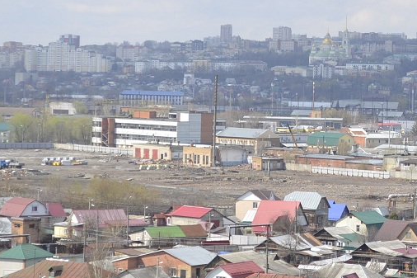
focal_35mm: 163
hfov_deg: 12.5
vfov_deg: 8.4
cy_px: 76
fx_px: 1887
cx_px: 368
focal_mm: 55
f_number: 7.1
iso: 100
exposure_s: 1/200
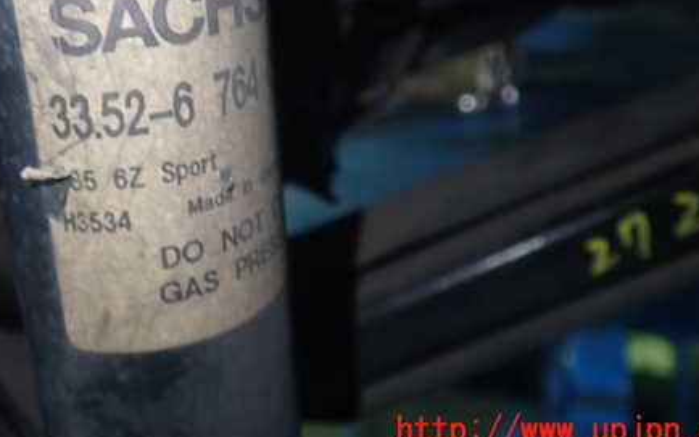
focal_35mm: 44
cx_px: 277
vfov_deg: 28.6
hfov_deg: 45.0
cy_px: 89
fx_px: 838
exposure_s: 1/30
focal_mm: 5.4
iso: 320
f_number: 2.3
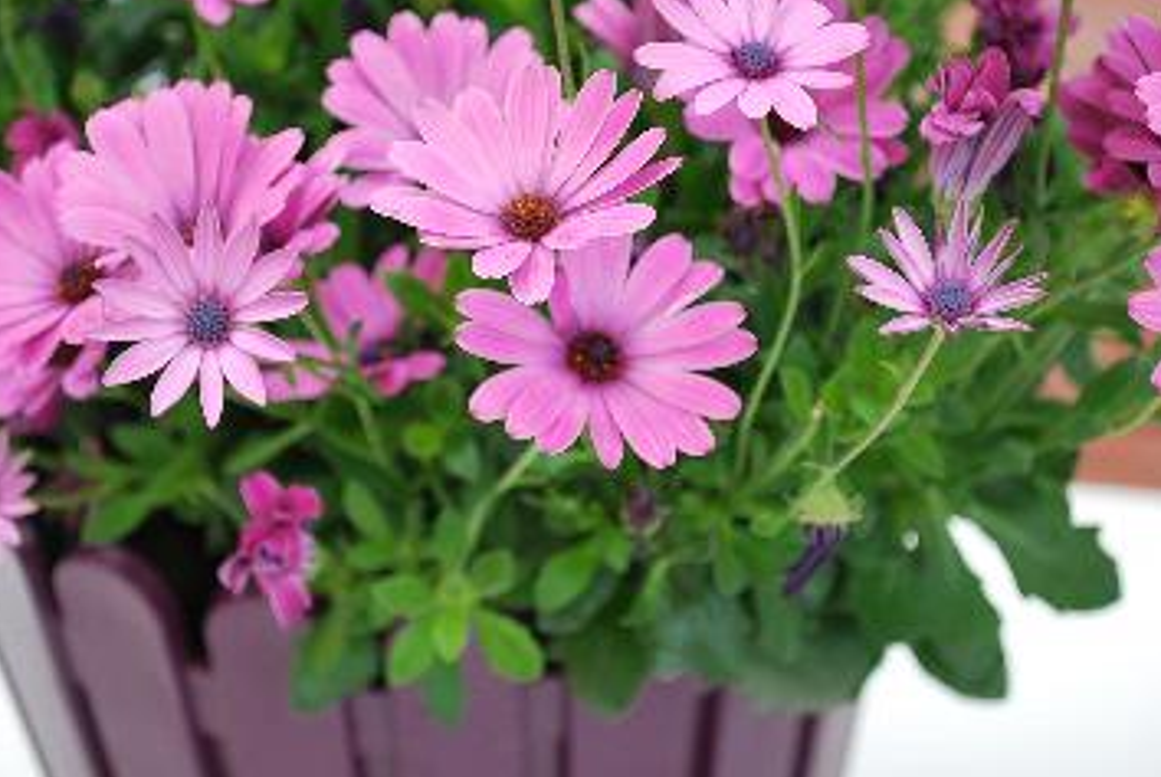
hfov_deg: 26.0
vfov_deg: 17.5
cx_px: 577
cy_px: 351
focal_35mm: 78
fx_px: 2519
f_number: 5.3
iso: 200
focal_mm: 46
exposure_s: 1/125
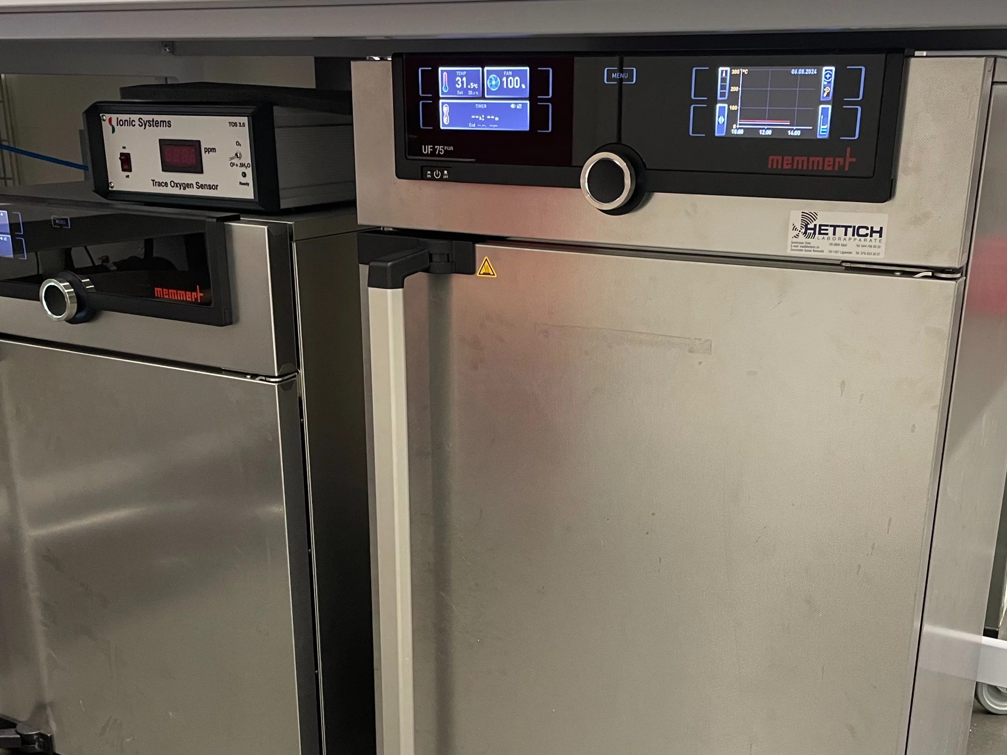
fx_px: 1164
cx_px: 508
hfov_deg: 46.8
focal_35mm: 40
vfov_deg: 35.6
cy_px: 497
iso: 200
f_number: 1.6
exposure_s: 1/50
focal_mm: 4.2
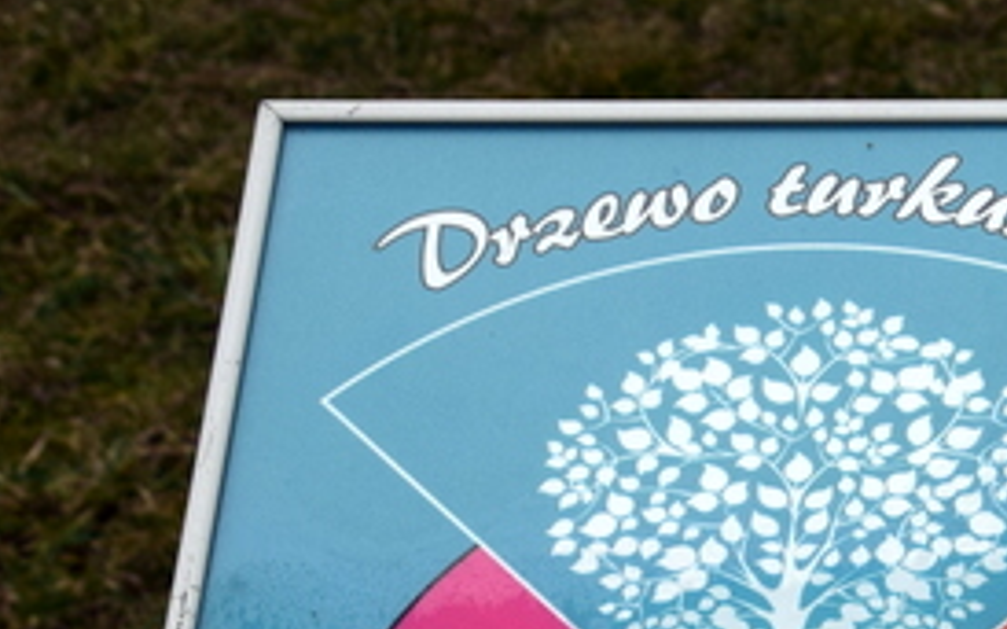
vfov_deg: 9.1
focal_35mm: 143
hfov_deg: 14.2
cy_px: 688
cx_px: 1216
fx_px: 3923
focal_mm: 32
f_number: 11
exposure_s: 1/400
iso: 400
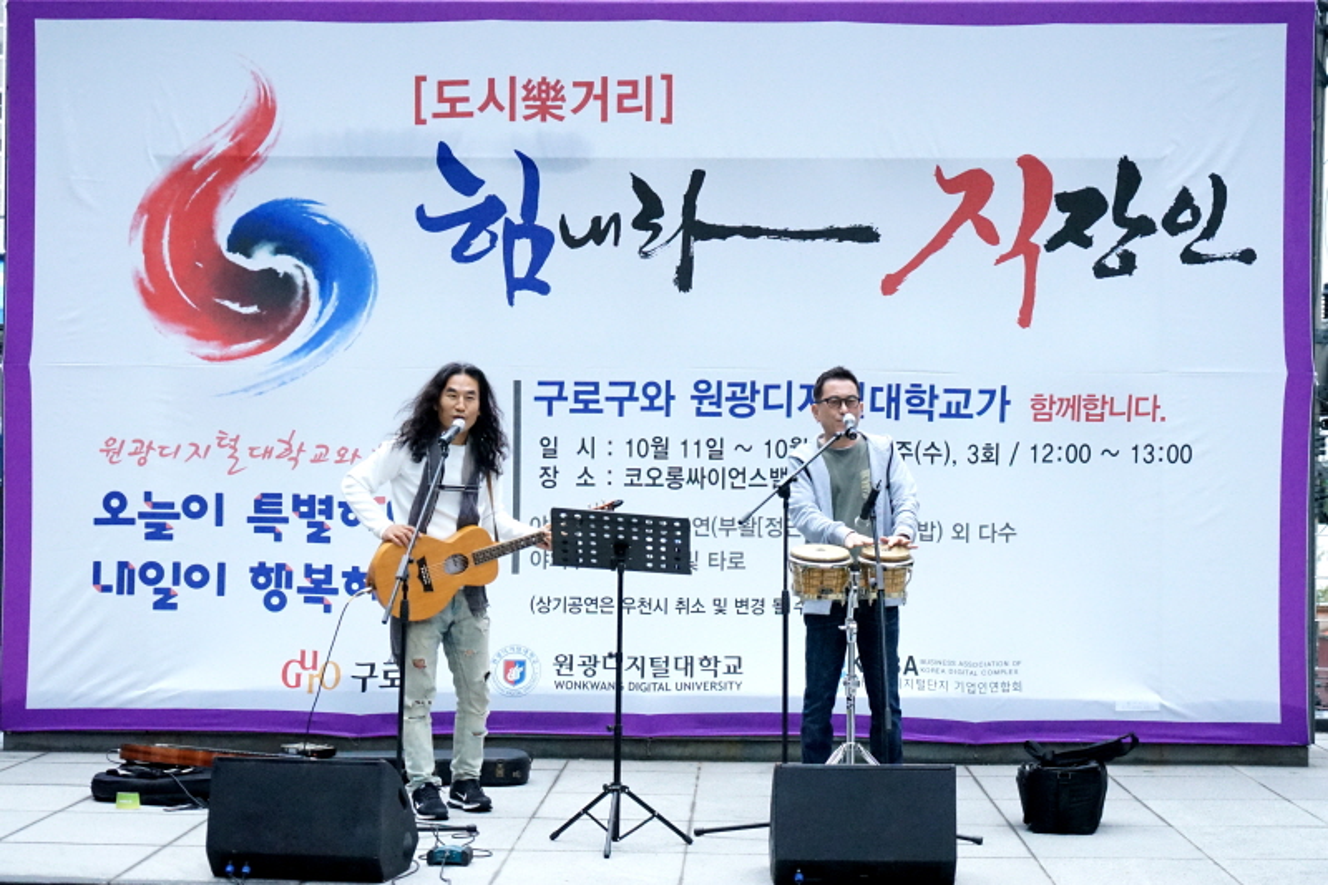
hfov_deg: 32.9
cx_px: 664
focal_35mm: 61
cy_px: 442
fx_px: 2250
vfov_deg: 22.3
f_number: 4.5
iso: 8000
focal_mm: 61
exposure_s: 1/8000
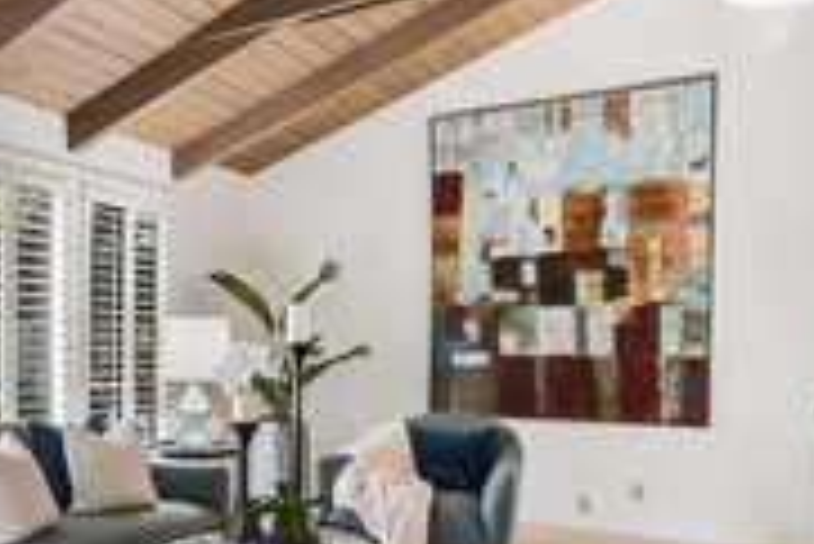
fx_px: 842
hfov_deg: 45.3
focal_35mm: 37
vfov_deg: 35.3
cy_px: 382
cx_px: 38
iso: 400
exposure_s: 1/25
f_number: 9
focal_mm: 15.5
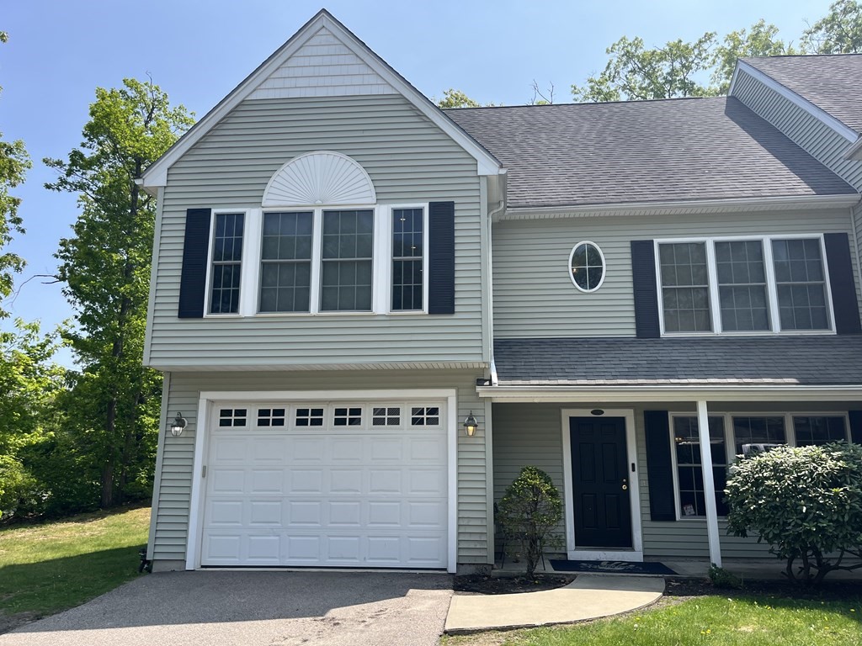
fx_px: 647
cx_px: 431
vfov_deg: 53.1
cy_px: 323
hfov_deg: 67.3
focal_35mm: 26
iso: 50
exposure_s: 1/1992
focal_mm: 5.1
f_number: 1.6
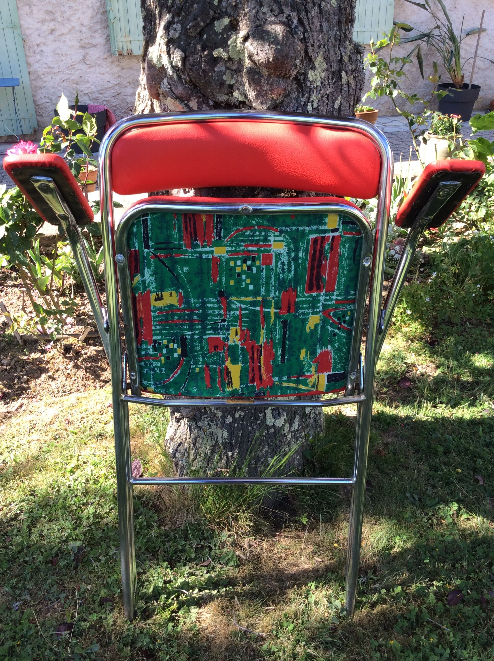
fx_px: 611
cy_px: 330
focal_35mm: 32
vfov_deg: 56.9
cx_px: 247
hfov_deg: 44.1
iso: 32
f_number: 2.4
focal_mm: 3.3
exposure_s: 1/237
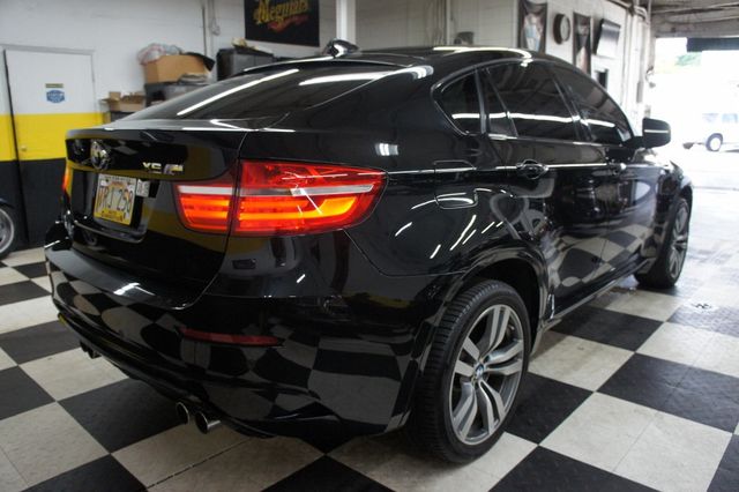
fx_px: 554
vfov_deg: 47.9
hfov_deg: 67.4
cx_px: 370
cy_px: 246
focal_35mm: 27
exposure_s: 1/250
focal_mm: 18
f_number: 4
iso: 1600
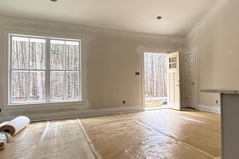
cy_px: 77
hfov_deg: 52.5
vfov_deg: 41.1
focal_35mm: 32
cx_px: 210
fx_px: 212
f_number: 2.2
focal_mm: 2.22
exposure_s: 1/99
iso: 100
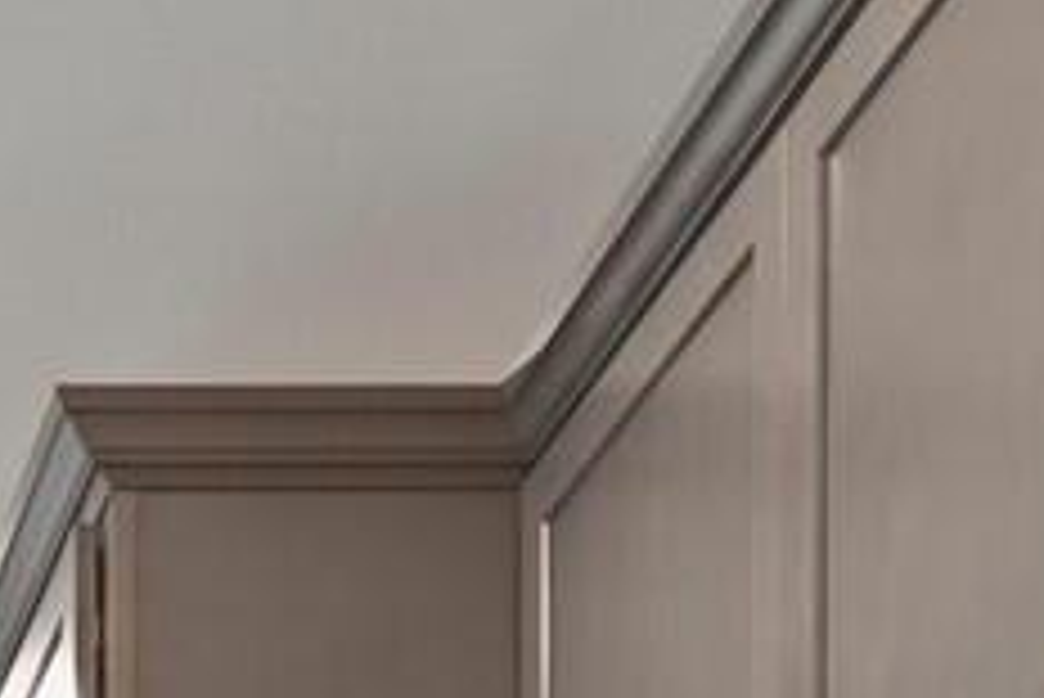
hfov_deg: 15.8
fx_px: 3395
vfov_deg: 9.6
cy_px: 1961
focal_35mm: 117
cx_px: -614
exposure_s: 1/10
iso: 125
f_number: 7.1
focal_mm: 16
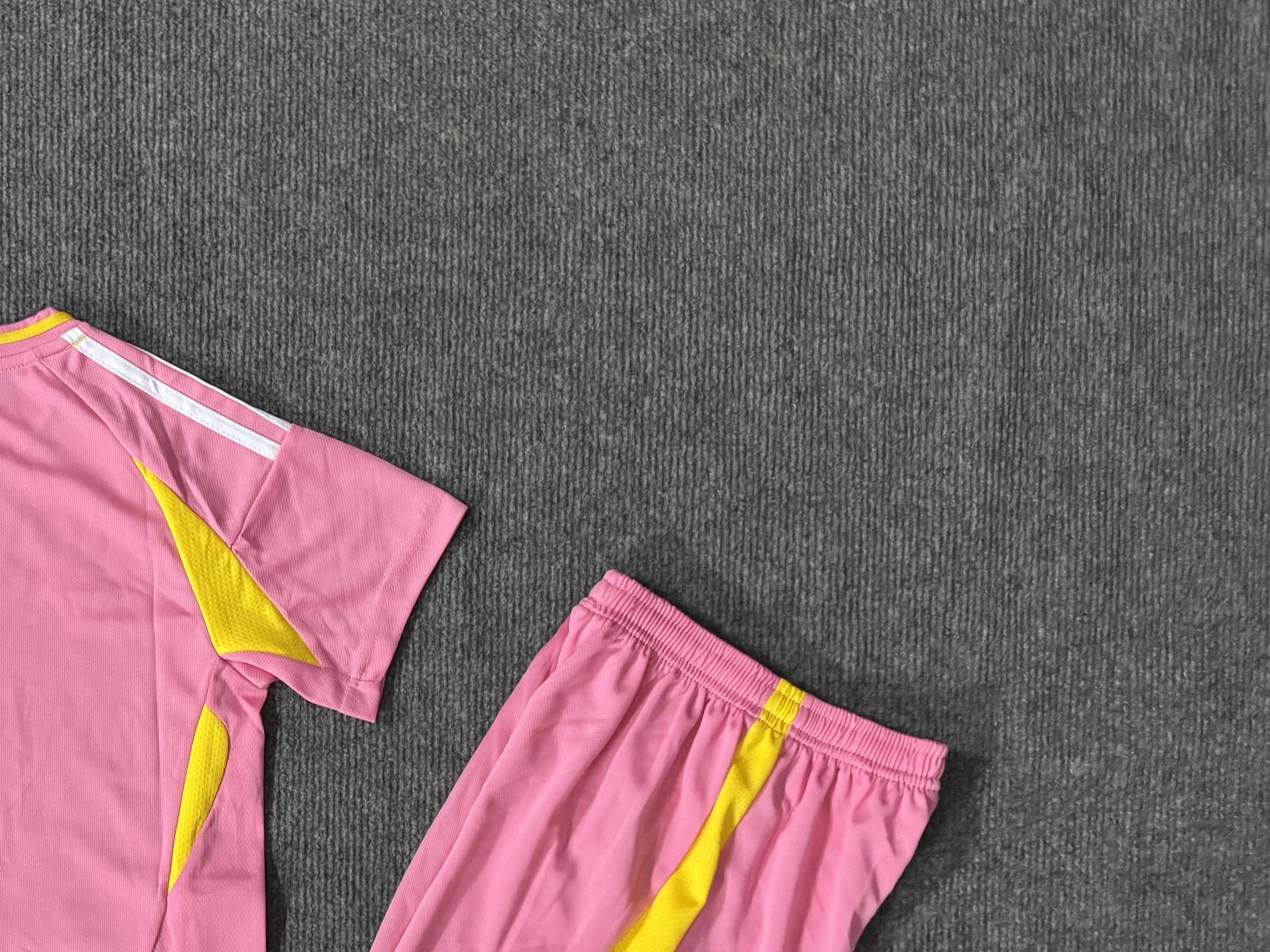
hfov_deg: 42.0
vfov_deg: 33.5
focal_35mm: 42
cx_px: 186
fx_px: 1541
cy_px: 744
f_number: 1.78
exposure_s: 1/60
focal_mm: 6.76
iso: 800
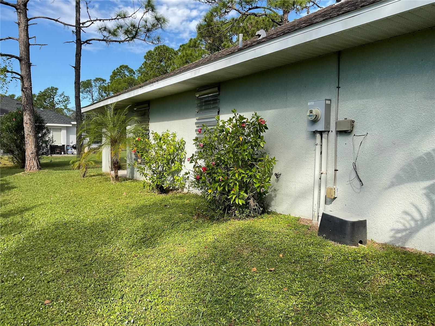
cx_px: 218
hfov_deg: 61.7
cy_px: 163
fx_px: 364
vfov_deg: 48.2
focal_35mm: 29
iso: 16
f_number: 1.8
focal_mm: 3
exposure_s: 1/978
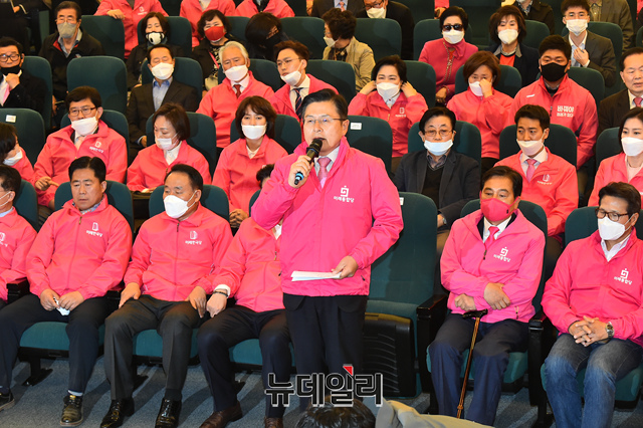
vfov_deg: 17.0
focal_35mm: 80
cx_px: 322
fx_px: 1428
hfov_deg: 25.4
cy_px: 214
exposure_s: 1/160
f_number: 7.1
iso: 4000
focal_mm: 80
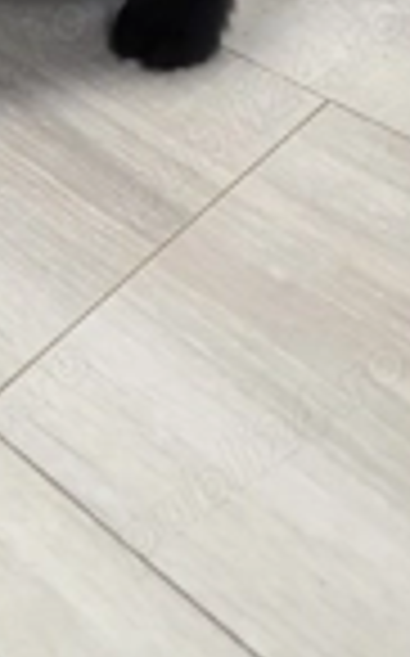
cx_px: -216
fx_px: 1200
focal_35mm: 67
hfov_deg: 17.3
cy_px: -162
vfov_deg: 26.6
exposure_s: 1/100
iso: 400
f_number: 1.7
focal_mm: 6.3
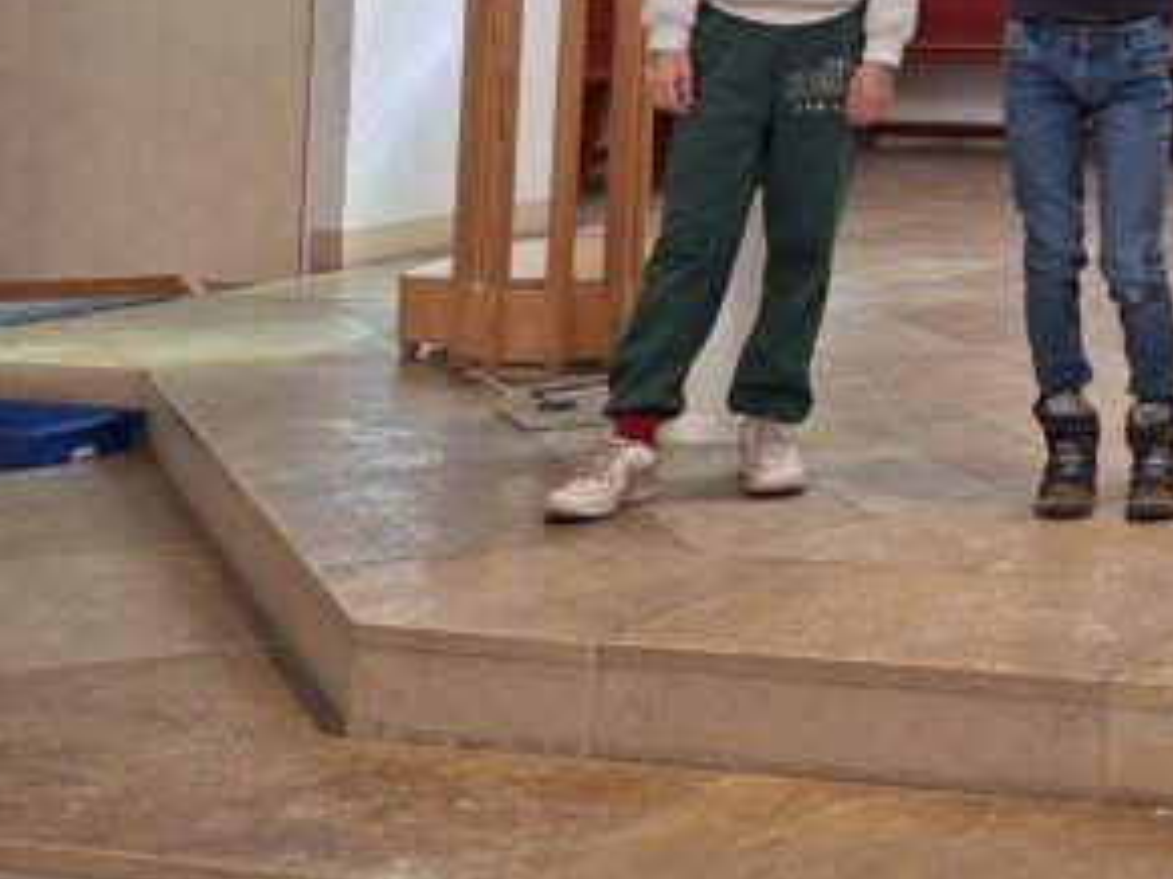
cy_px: -246
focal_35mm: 81
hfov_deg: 21.7
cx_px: 1544
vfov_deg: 17.2
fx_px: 2744
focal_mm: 5.54
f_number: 1.8
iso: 320
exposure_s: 1/100
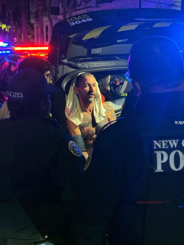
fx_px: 340
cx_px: 92
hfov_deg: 30.3
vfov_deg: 39.7
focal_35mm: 48
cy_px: 122
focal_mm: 6.76
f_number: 1.8
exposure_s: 1/33
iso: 400
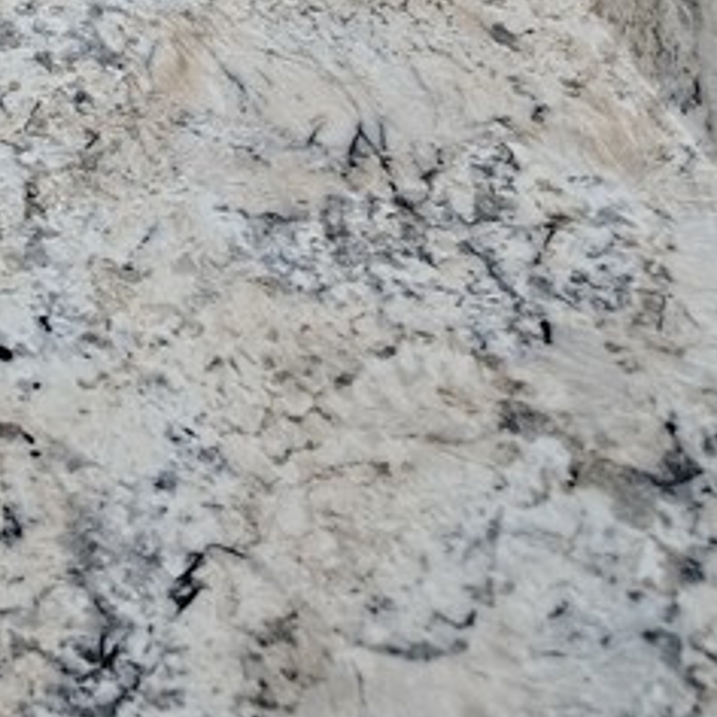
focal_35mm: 92
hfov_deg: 17.2
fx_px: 2156
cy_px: -392
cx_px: -319
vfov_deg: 16.9
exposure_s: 1/60
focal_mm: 5.56
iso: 1143
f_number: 1.8
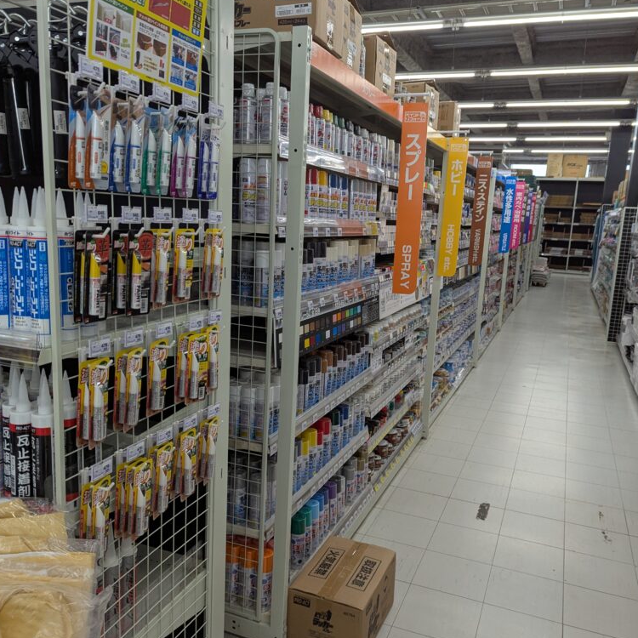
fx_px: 605
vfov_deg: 55.6
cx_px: 319
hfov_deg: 55.6
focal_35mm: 29
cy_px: 328
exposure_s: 1/120
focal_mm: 6.81
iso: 130
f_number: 1.85
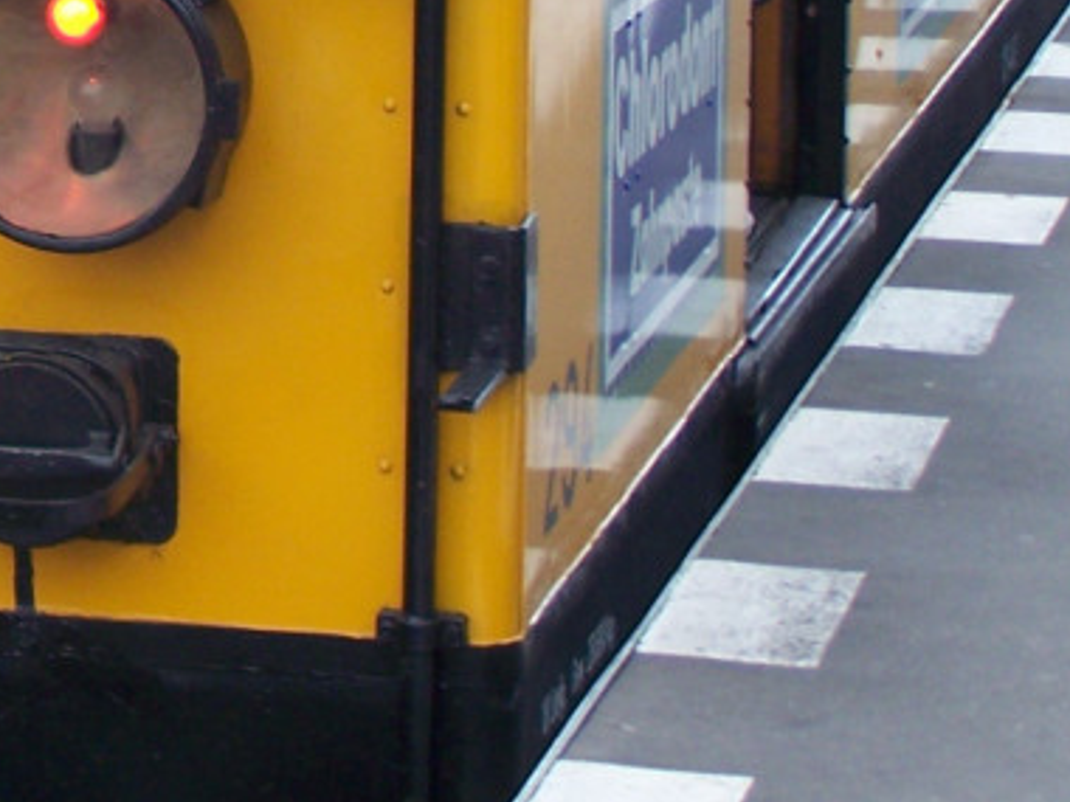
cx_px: -473
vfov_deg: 7.3
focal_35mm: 202
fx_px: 6244
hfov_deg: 9.5
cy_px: -315
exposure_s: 1/320
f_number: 3.2
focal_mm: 10.7
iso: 80
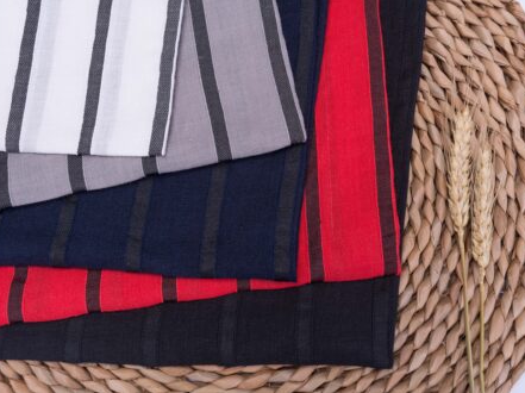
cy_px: 196
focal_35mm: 36
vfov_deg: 39.6
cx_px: 287
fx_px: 546
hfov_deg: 51.3
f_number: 11
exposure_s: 1/125
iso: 100
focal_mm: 22
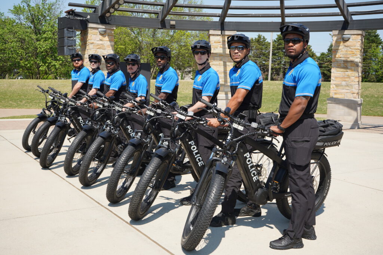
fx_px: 426
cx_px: 192
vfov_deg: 33.4
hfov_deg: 48.5
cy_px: 128
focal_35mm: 40
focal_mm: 40
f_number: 8
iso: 100
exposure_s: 1/200
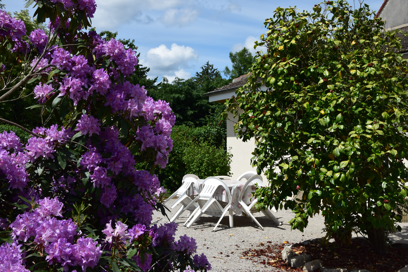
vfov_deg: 28.1
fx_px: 544
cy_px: 136
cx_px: 204
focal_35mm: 48
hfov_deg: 41.1
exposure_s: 1/500
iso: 360
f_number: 11
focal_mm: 32
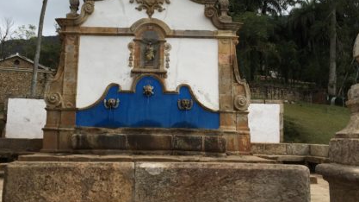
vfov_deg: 25.2
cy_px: 66
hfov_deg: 43.6
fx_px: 447
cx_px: 155
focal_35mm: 47
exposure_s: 1/1508
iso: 25
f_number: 2.2
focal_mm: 4.15
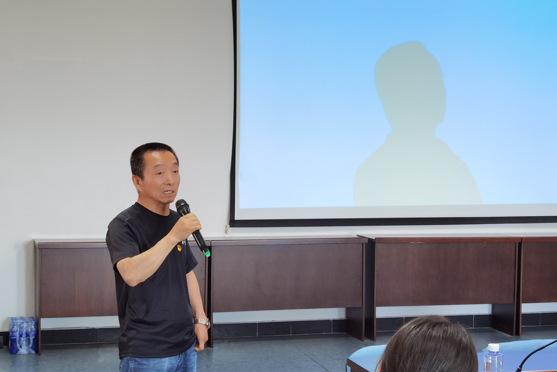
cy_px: 185
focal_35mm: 71
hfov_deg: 28.5
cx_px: 278
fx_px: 1098
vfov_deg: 19.2
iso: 160
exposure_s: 1/50
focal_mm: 6.71
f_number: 1.9
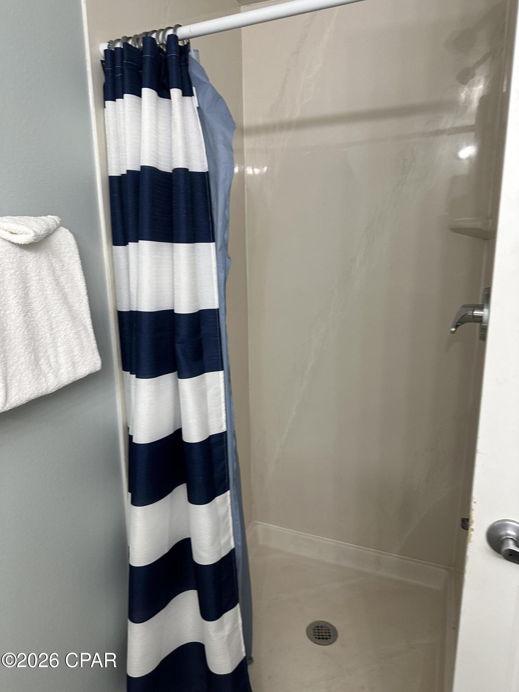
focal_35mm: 24
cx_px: 260
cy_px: 346
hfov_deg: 56.8
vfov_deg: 71.6
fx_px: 480
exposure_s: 1/120
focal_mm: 6.86
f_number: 1.78
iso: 160
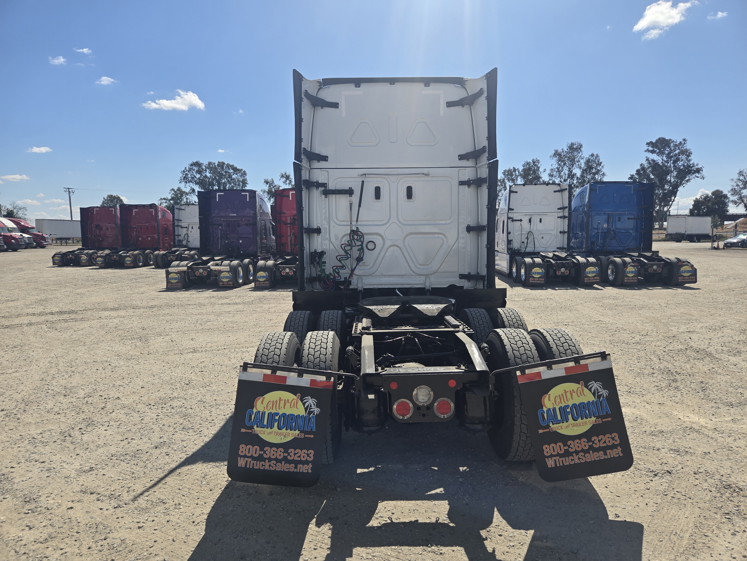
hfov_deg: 73.9
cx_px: 374
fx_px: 496
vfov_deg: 58.9
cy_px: 280
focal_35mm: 23
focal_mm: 5.4
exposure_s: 1/2391
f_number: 1.8
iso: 25
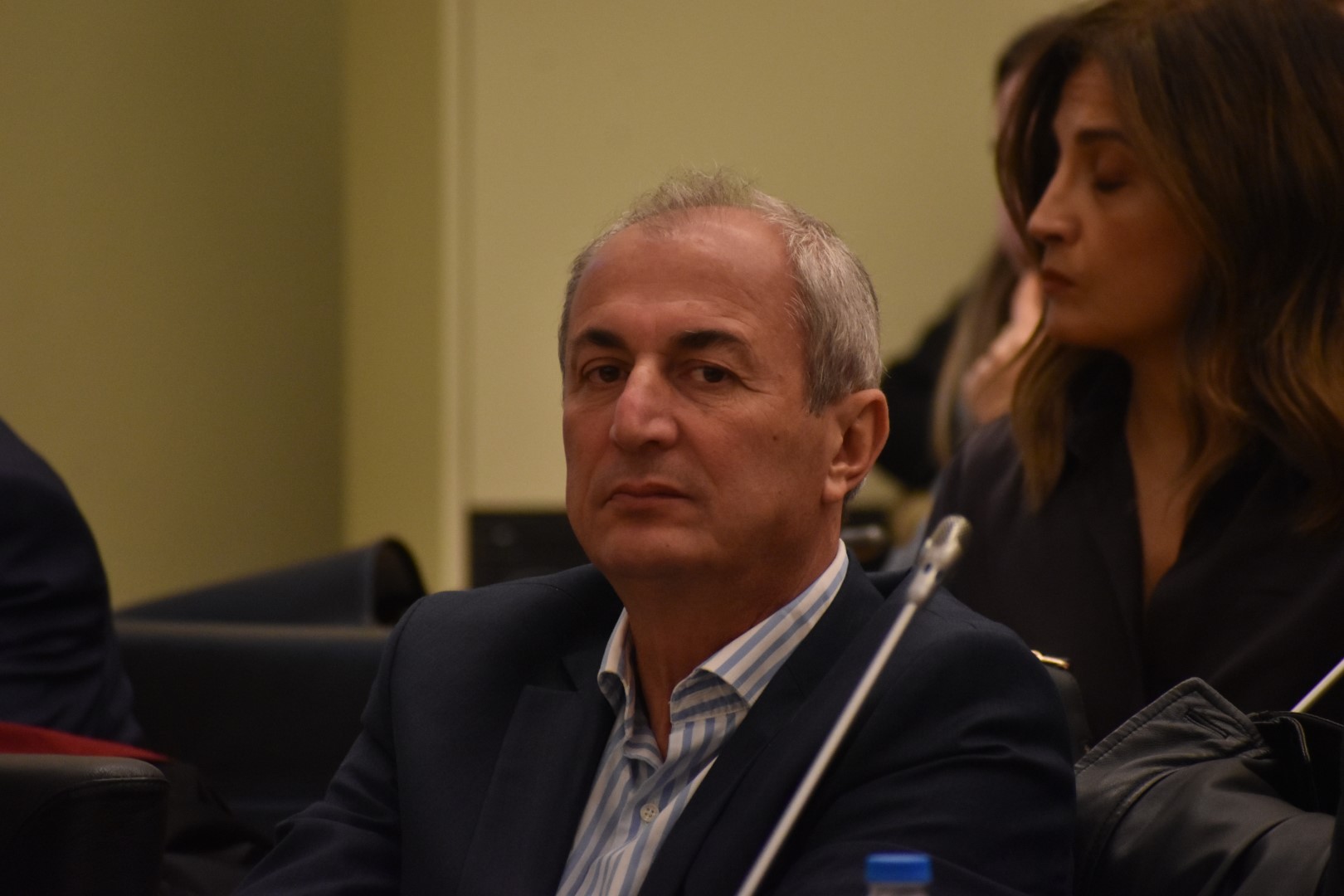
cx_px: 672
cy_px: 448
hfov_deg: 4.9
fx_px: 15679
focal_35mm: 420
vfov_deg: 3.3
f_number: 6.3
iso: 1600
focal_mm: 280
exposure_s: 1/125
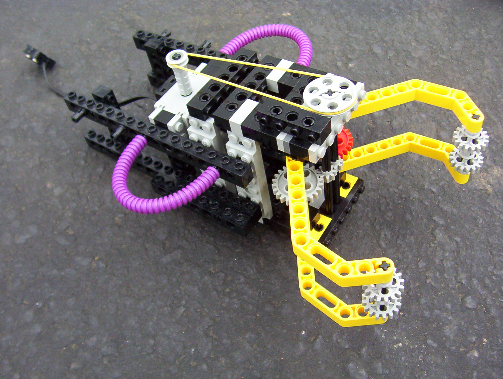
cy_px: 190
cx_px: 252
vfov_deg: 39.8
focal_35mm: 36
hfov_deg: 51.2
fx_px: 524
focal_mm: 5.54
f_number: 2.76
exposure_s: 1/372
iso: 100
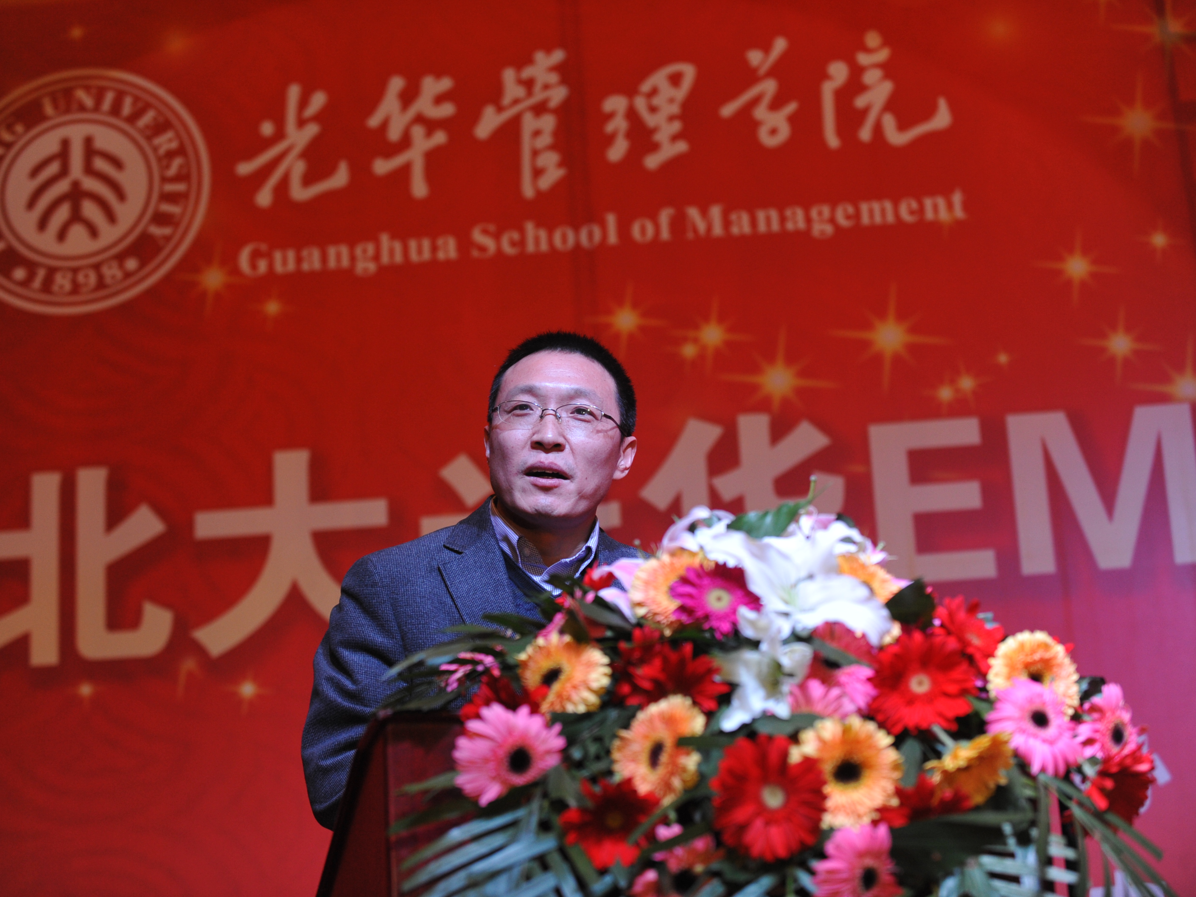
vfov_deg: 19.4
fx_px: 2626
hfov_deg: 25.7
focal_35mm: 76
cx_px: 559
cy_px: 448
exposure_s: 1/500
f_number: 3.2
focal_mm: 70
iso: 1600
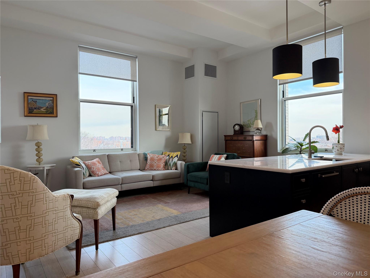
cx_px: 185
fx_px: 257
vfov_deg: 56.8
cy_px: 139
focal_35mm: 24
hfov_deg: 71.6
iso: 200
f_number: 1.78
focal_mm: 6.76
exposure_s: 1/203
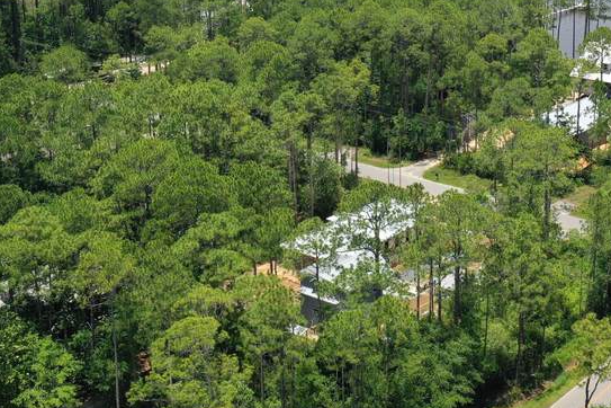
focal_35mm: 66
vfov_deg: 20.4
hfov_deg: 30.0
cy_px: 88
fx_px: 1120
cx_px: 462
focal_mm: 10.26
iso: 100
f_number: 5.6
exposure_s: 1/500
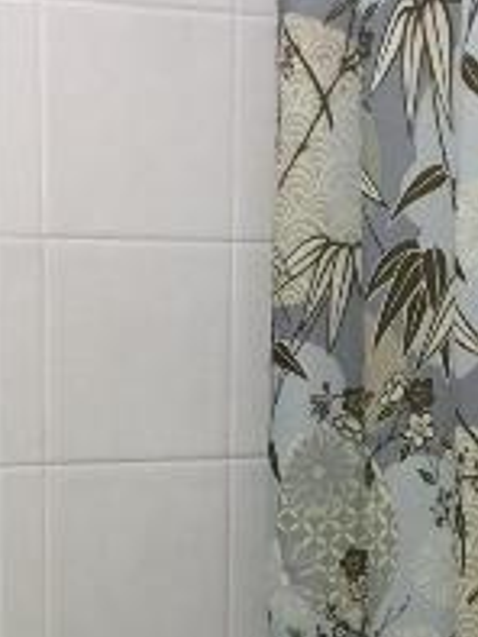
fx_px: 2078
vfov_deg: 16.5
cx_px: 171
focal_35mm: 113
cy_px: 818
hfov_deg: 13.1
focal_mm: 4.15
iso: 40
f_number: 2.2
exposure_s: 1/30
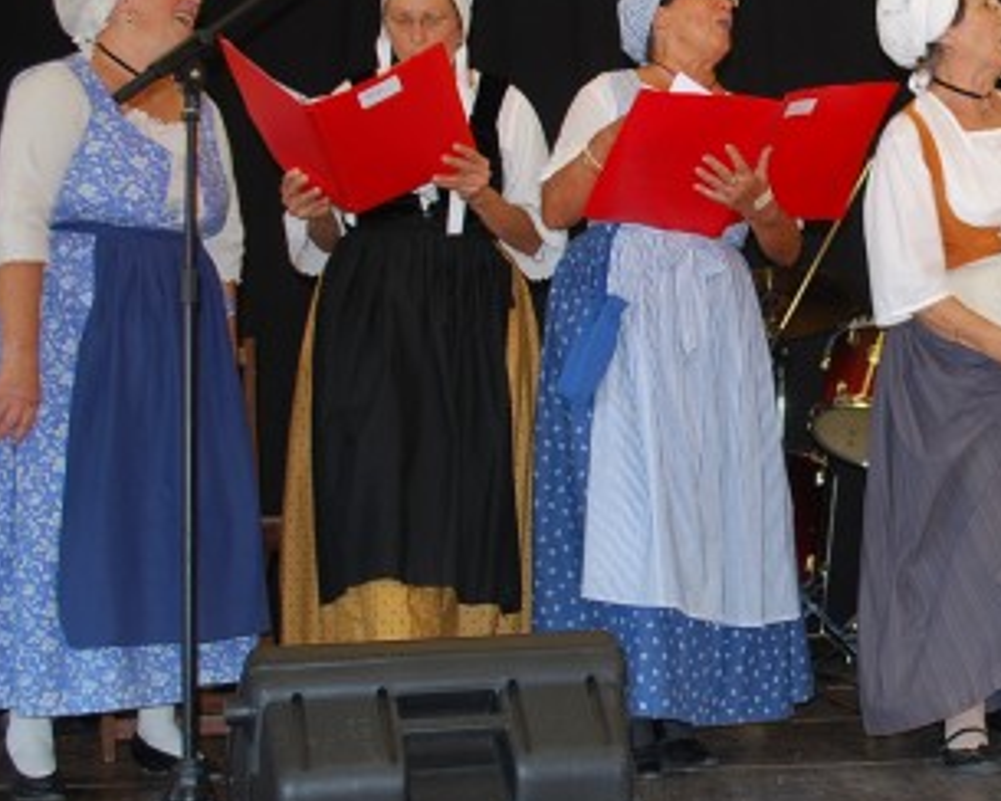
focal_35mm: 65
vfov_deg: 23.4
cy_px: 289
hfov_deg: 28.0
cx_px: 909
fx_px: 1926
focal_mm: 22
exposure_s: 1/60
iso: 200
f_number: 4
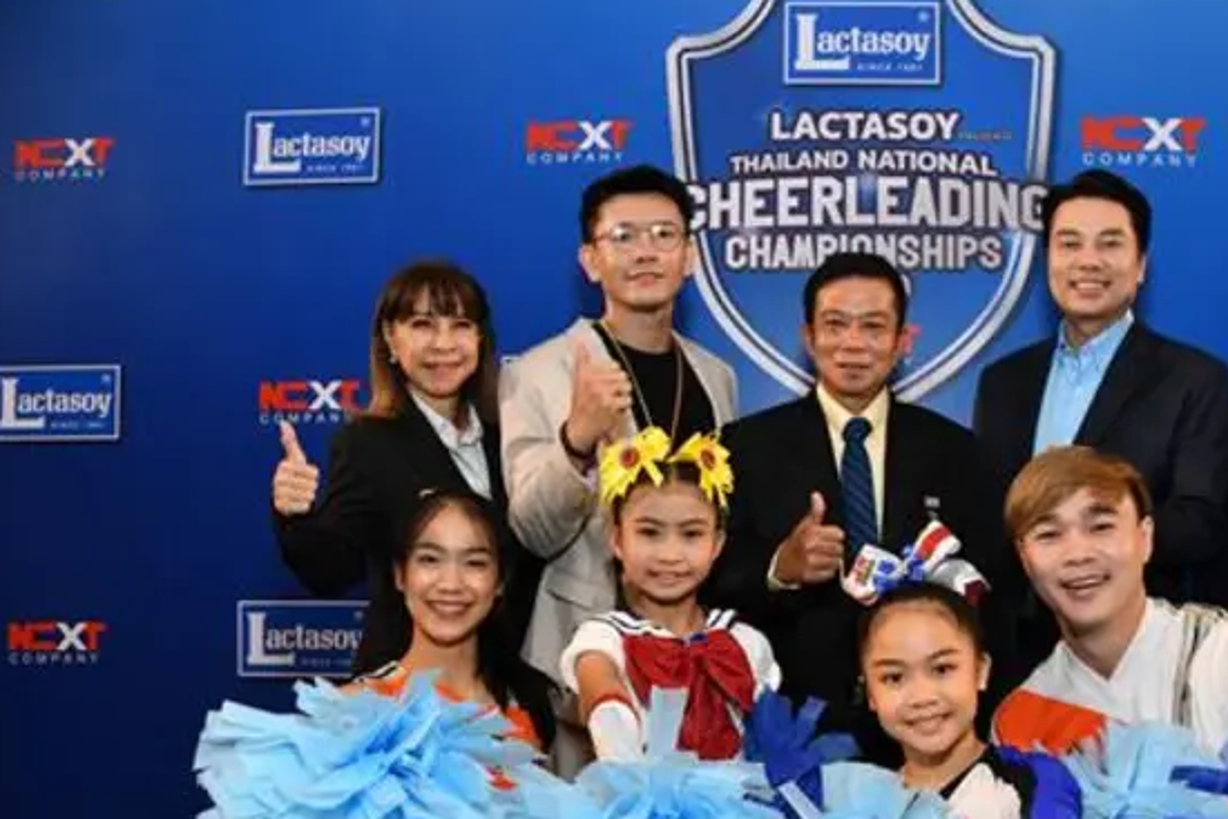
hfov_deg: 54.3
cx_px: 846
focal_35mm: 34
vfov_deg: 38.5
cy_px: 532
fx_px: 1160
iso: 1600
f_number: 5.6
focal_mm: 24
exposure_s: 1/160
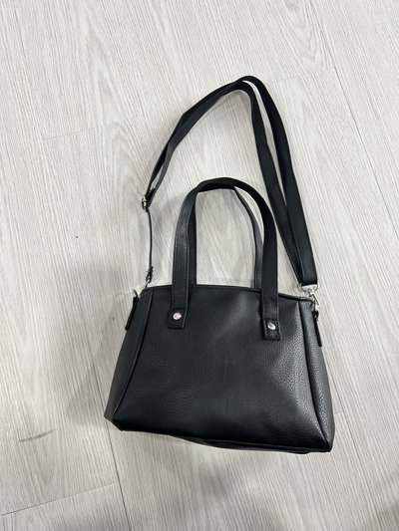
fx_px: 399
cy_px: 266
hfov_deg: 53.1
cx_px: 200
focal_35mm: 26
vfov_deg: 67.3
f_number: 1.5
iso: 100
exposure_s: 1/100
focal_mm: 5.7
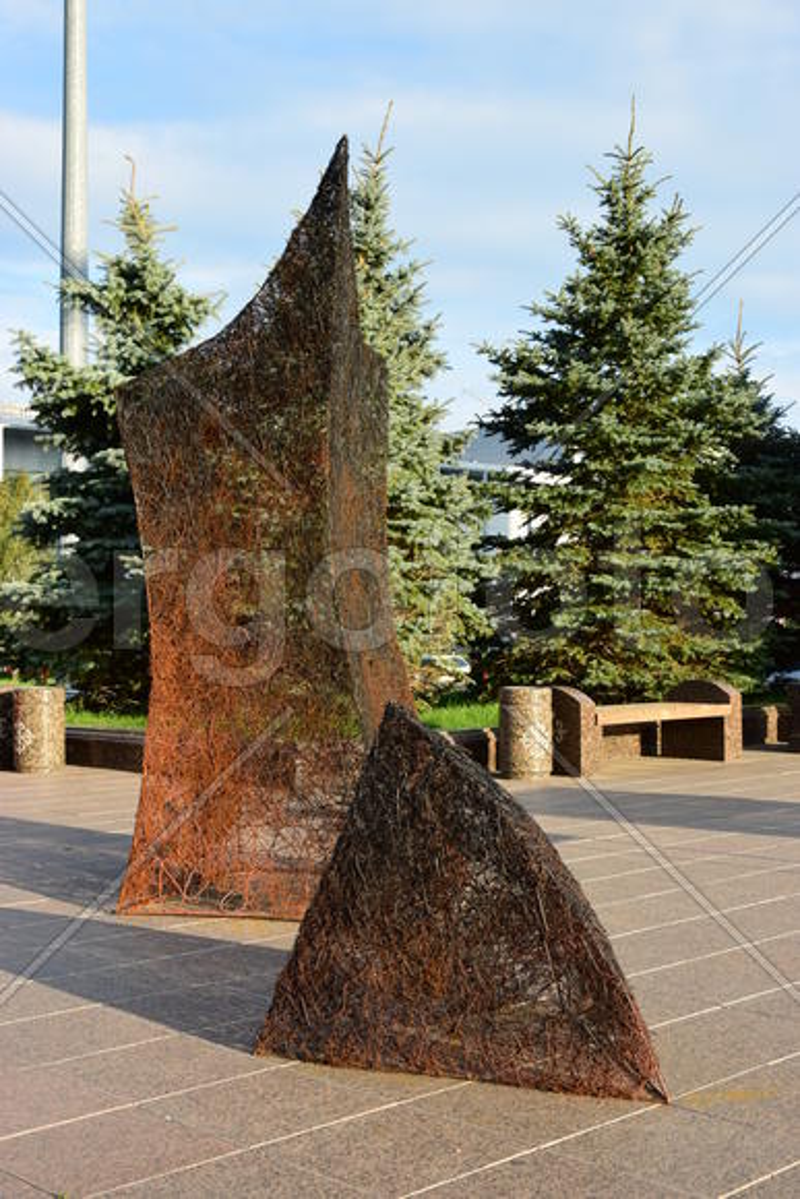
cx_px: 400
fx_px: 1499
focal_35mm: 45
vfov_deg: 43.6
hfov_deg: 29.9
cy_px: 600
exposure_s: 1/60
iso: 100
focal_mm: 30
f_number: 9
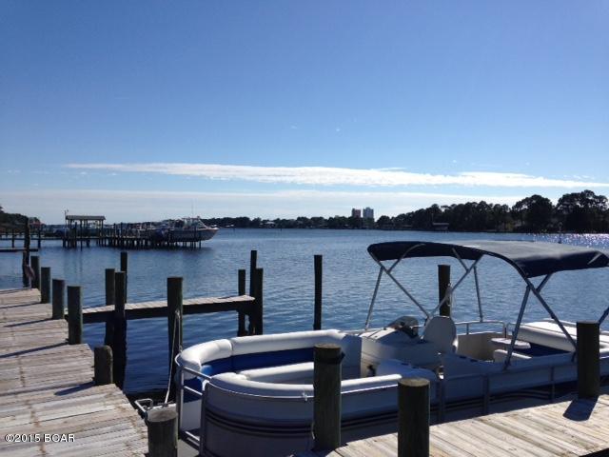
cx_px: 304
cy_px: 228
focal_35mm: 33
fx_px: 581
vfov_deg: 42.9
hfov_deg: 55.4
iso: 50
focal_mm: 4.12
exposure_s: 1/4184
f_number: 2.4
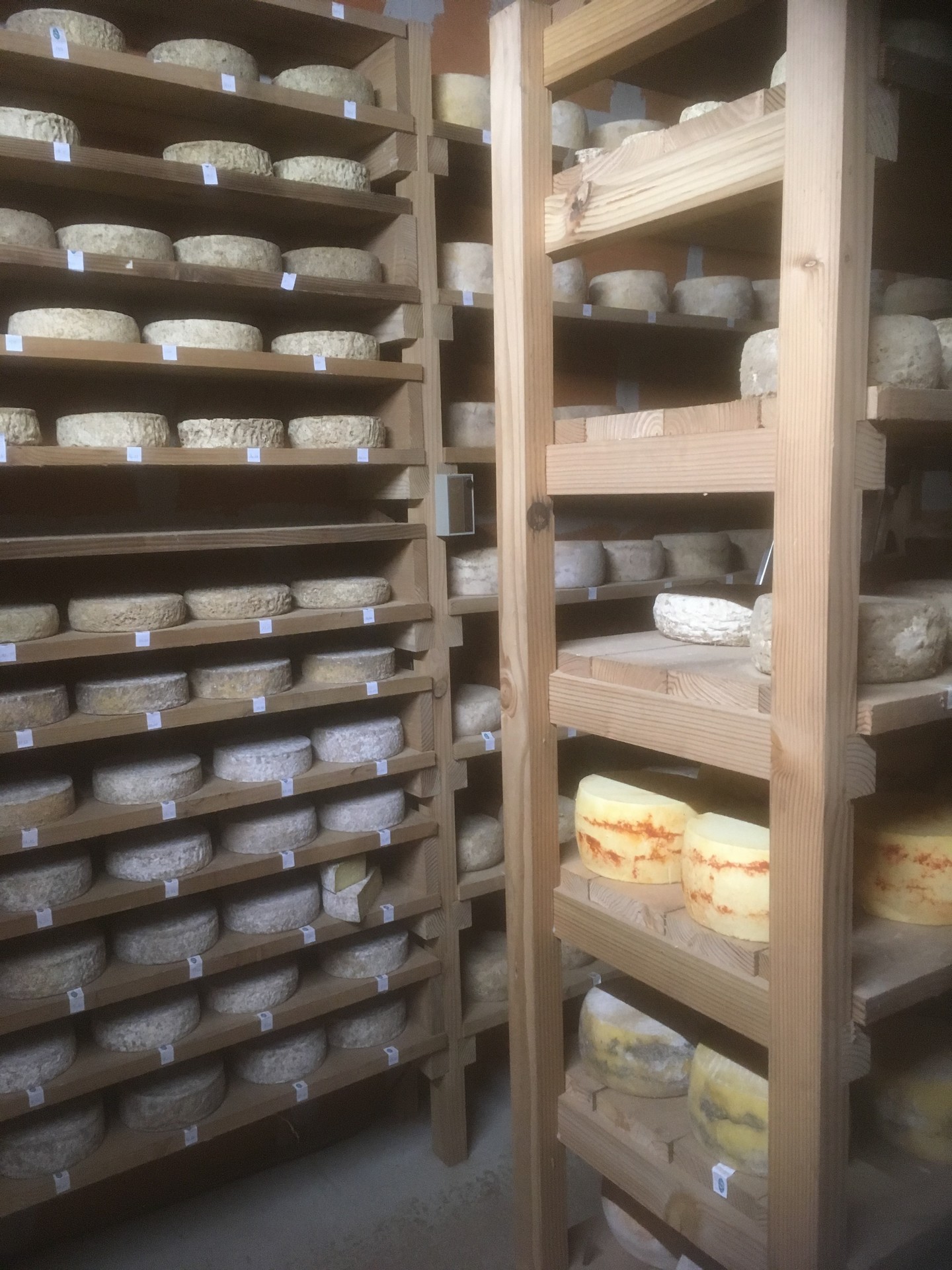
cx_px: 476
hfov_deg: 48.2
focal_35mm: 29
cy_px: 635
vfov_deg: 61.7
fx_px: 1063
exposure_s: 1/33
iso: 200
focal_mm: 4.15
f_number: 2.2
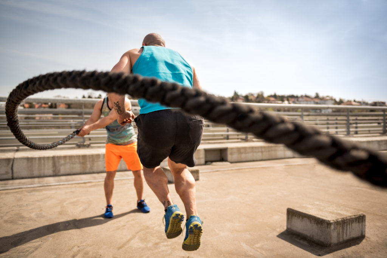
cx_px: 194
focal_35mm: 29
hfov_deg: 63.6
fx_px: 312
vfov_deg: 45.0
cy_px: 129
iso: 50
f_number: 2.8
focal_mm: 29
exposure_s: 1/1000
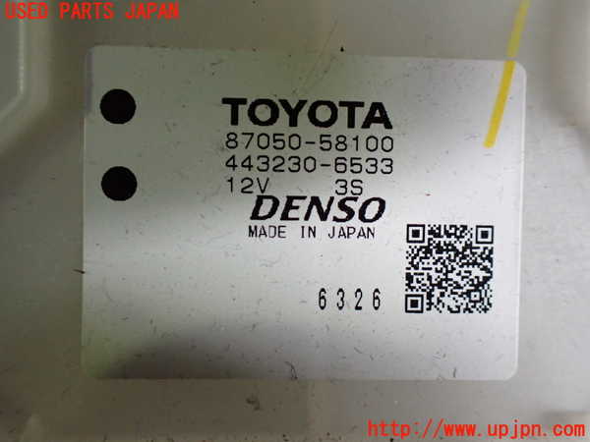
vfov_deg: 46.8
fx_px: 511
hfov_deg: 60.0
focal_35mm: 30
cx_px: 295
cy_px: 221
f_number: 2.3
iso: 800
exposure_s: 1/125
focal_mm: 5.4
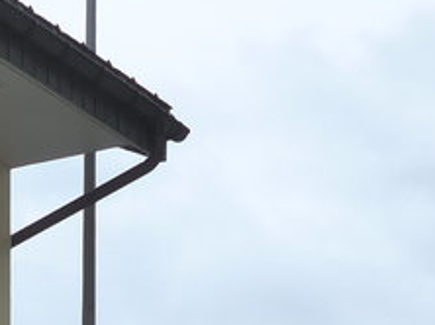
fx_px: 2310
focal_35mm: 184
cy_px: 791
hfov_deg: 10.2
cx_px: -335
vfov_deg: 7.5
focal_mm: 7
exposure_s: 1/640
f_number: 4
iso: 160
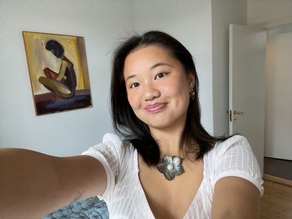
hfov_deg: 74.0
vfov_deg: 58.8
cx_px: 146
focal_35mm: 23
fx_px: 194
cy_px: 110
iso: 100
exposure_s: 1/60
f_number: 2.2
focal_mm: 2.71
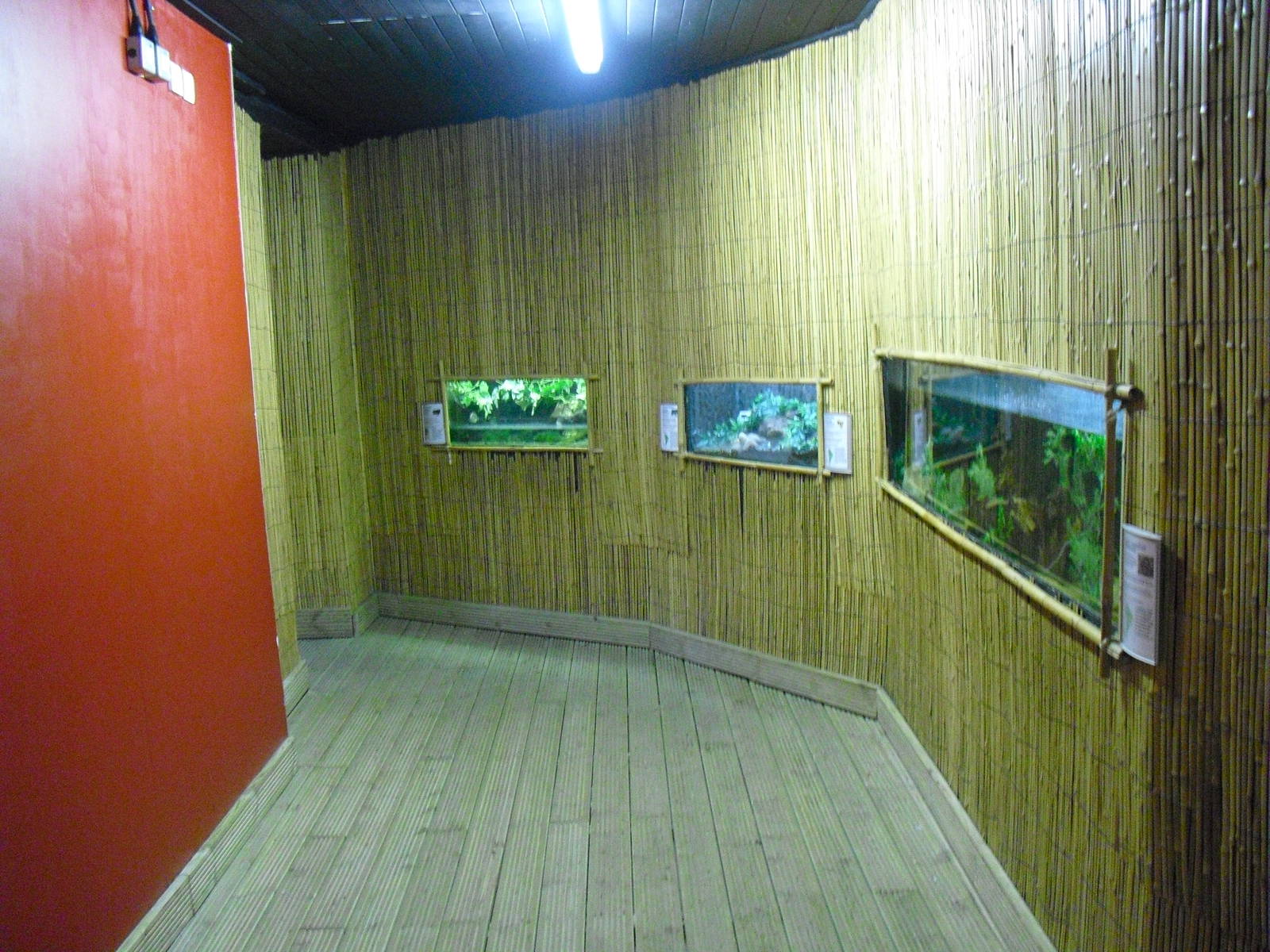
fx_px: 1321
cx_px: 635
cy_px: 476
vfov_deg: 39.7
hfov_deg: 51.4
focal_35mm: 36
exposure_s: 1/20
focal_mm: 6.3
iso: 800
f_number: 3.1
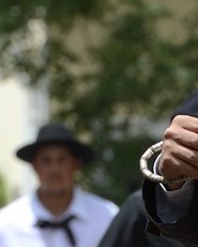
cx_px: 410
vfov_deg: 1.3
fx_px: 10532
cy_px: 572
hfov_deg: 1.1
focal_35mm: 1441
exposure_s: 1/500
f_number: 10
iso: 400
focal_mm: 200
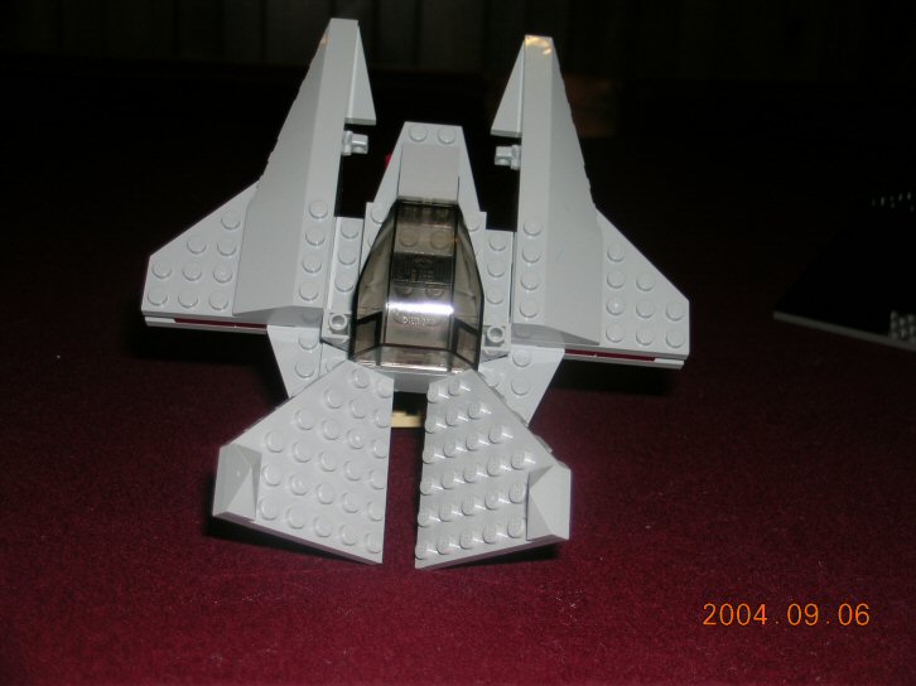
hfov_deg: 36.2
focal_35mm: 53
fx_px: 1402
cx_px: 458
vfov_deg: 27.5
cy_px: 343
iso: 50
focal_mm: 11.1
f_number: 3.5
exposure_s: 1/60.1
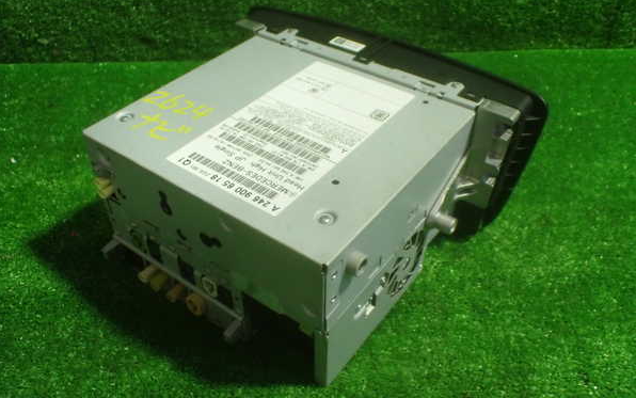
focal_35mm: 32
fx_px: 555
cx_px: 317
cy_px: 211
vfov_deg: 39.4
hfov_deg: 59.6
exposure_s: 1/100
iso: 800
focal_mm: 5.4
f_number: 2.3
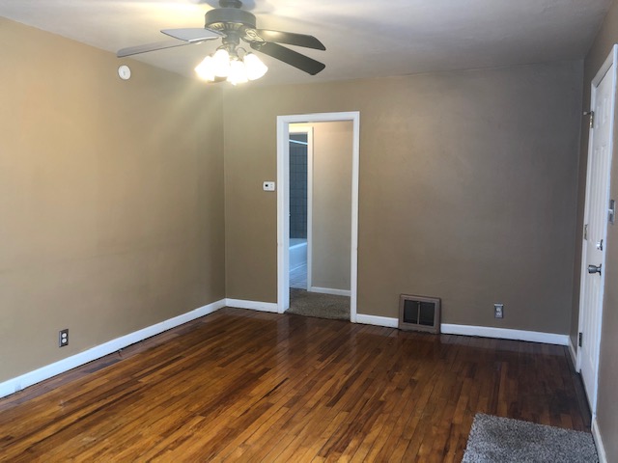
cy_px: 232
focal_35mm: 28
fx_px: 500
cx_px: 309
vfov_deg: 49.7
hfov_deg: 63.4
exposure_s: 1/15
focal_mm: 3.99
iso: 50
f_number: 1.8
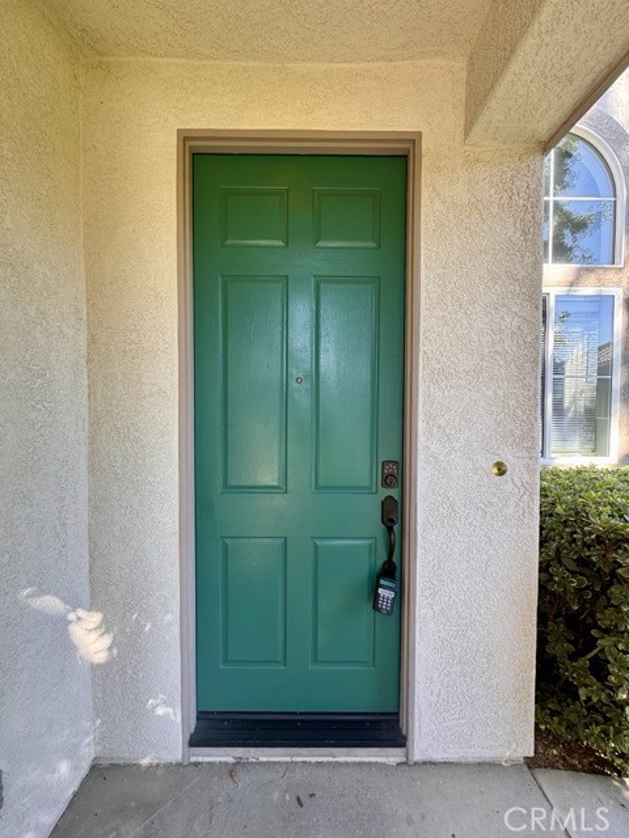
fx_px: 339
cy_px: 419
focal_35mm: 14
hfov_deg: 85.7
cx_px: 314
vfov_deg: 102.1
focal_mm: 2.22
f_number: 2.2
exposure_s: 1/99
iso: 50
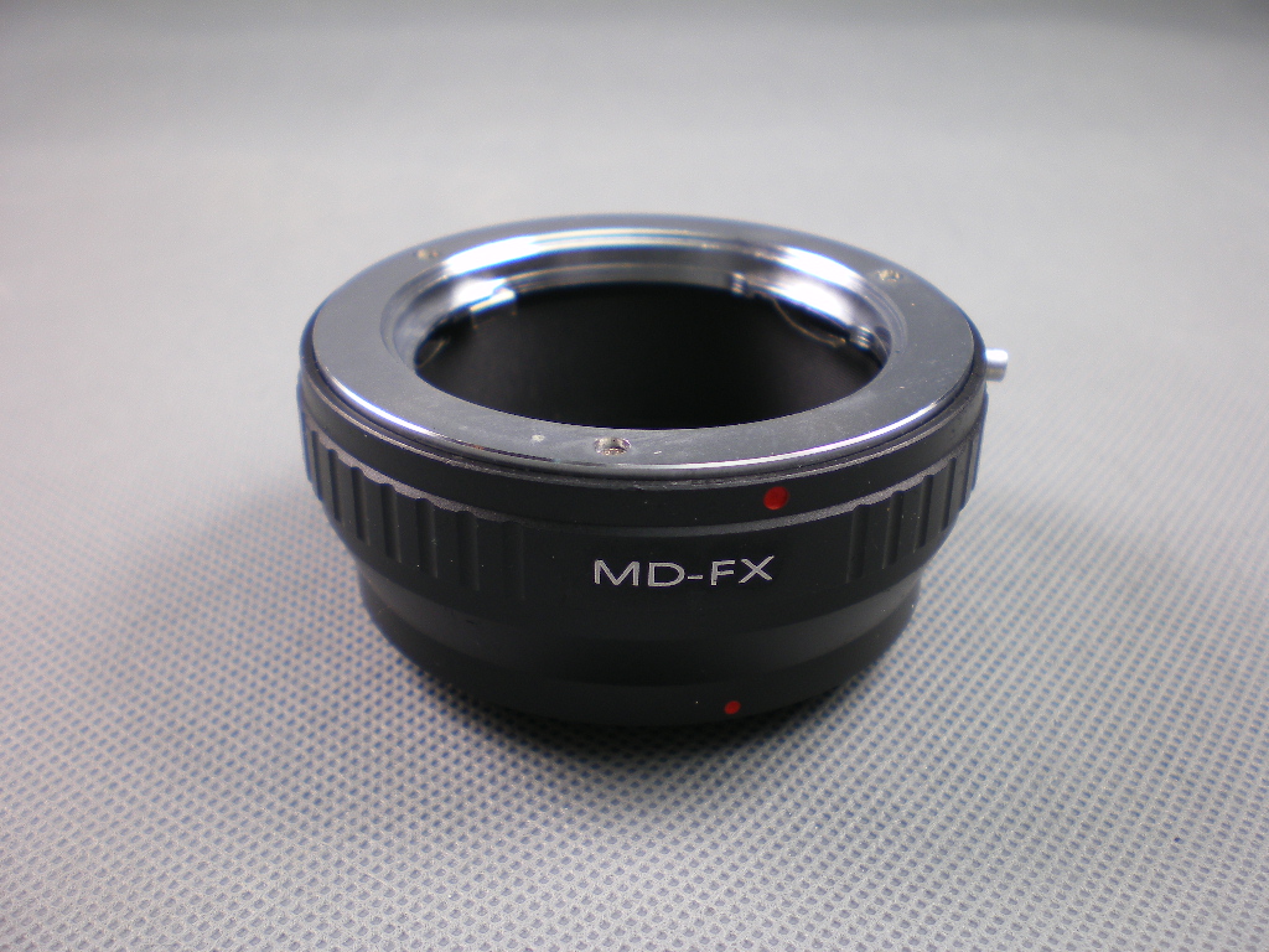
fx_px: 1393
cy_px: 476
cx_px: 634
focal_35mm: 38
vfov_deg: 37.7
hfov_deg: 49.0
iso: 64
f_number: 3.1
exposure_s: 1/40
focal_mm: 6.3
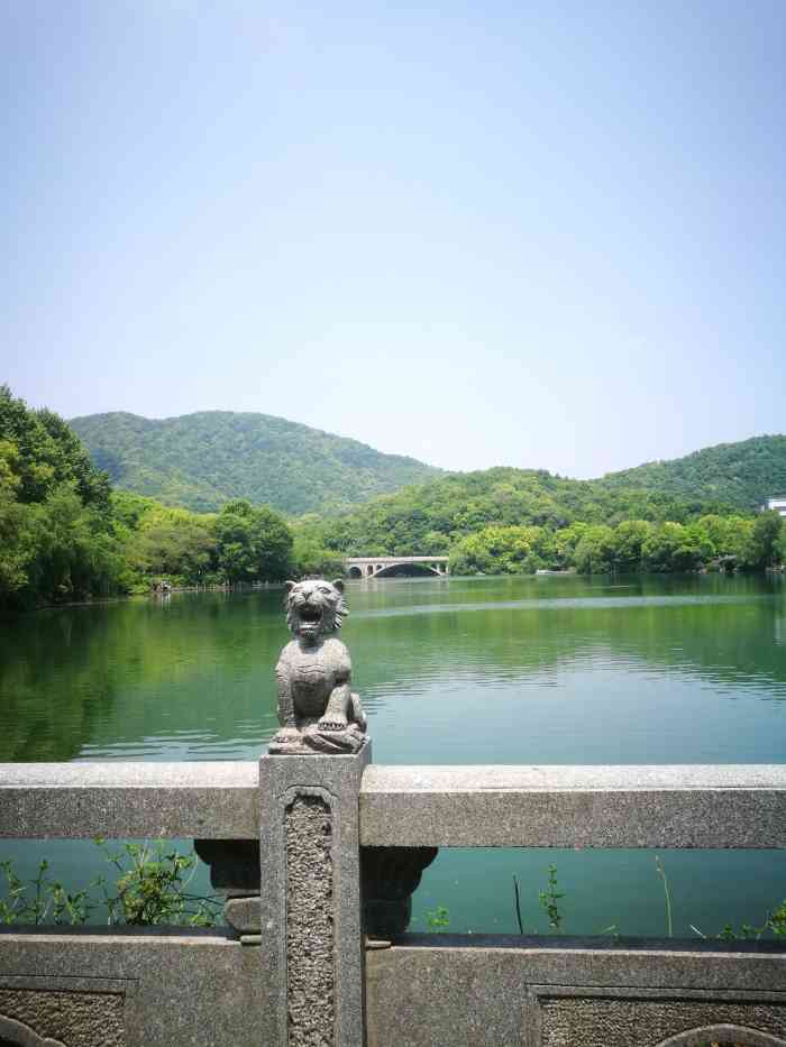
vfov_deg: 65.3
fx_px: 817
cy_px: 524
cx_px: 393
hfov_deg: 51.4
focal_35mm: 27
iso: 50
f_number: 2.2
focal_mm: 4.5
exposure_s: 1/526
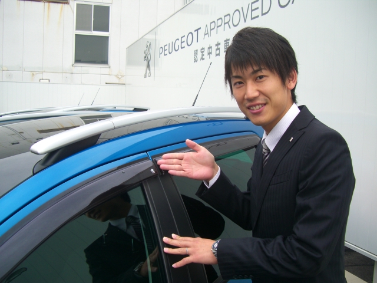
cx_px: 188
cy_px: 142
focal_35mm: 38
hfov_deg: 49.0
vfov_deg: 37.7
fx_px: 414
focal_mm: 7.9
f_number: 2.8
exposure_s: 1/160
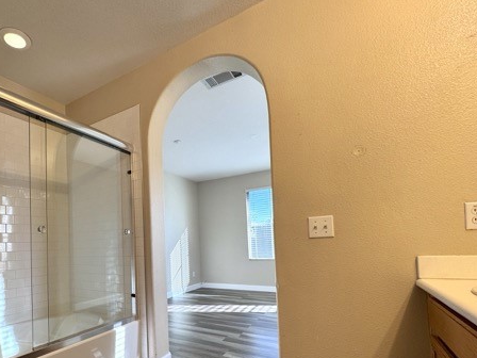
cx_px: 158
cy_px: 237
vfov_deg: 64.4
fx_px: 276
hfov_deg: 79.0
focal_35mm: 20
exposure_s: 1/120
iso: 50
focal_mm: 2.22
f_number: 2.2
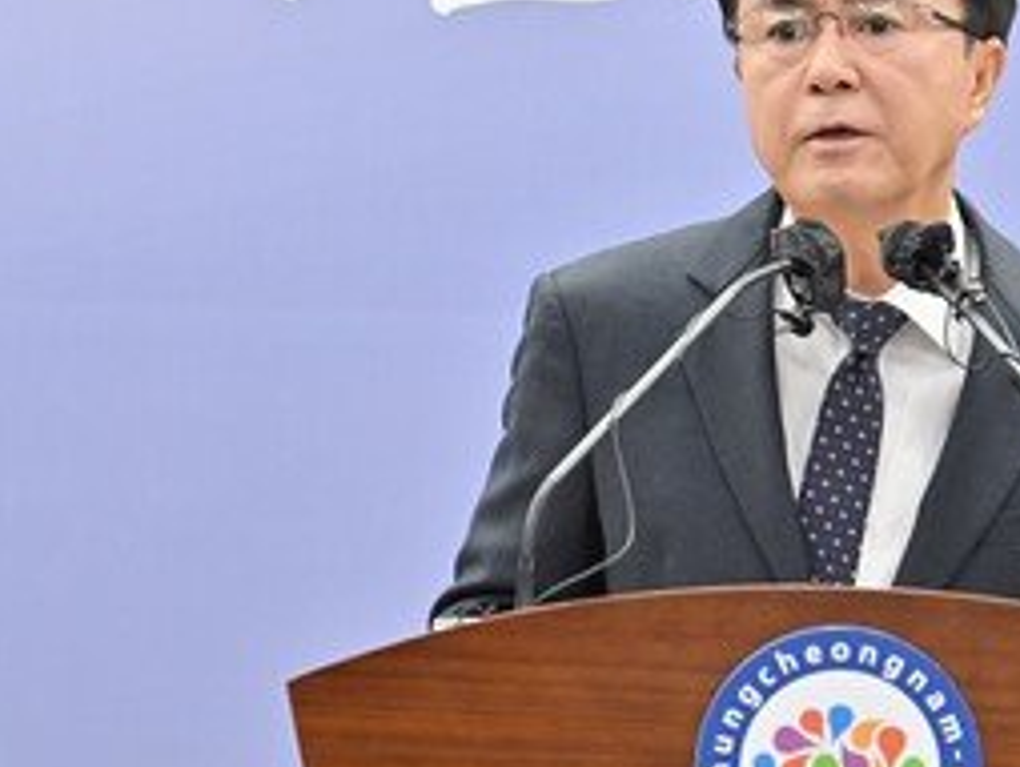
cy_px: 157
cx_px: 799
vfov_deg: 3.3
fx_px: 13390
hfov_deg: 4.4
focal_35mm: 454
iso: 1600
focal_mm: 200
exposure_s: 1/250
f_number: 6.3
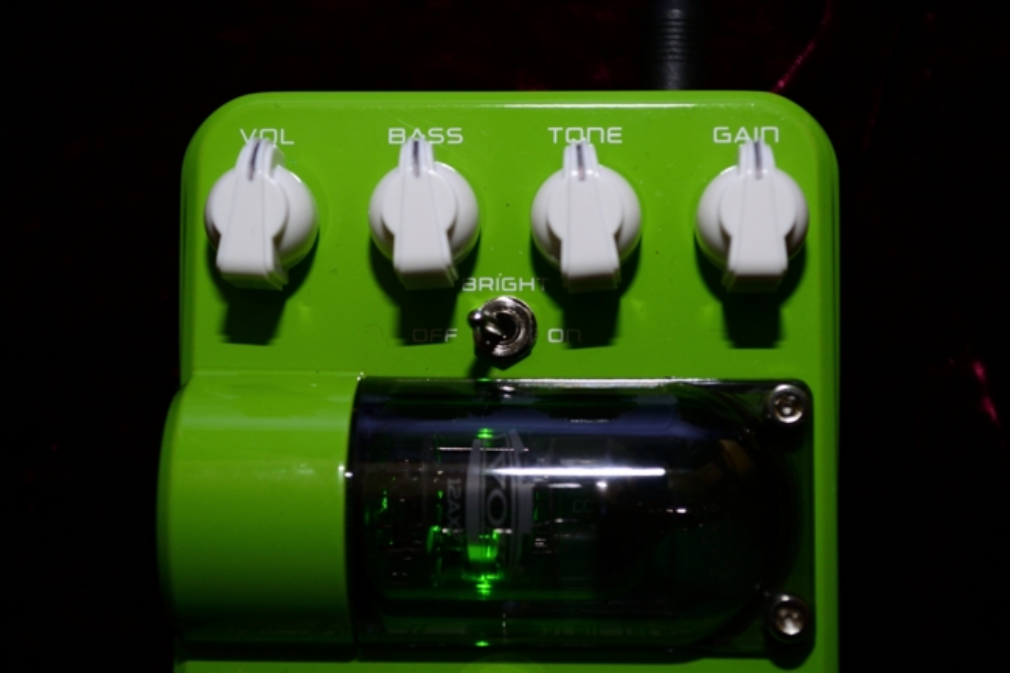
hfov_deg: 30.5
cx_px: 505
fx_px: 1851
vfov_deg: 20.6
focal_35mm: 66
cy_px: 336
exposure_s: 1/60
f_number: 5.6
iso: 400
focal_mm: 44
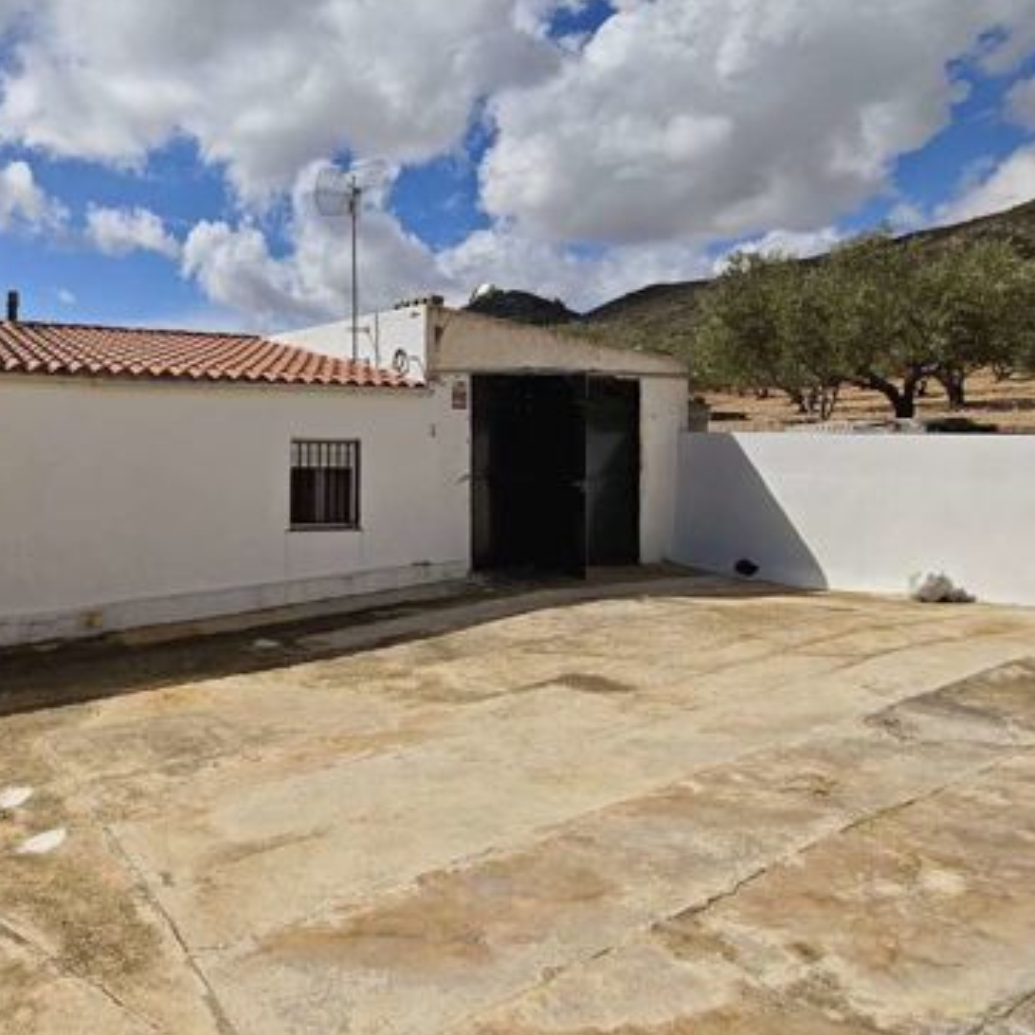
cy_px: 424
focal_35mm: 24
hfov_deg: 57.9
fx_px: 812
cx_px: 149
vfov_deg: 64.5
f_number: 2.2
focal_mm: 2.16
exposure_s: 1/1421
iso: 50
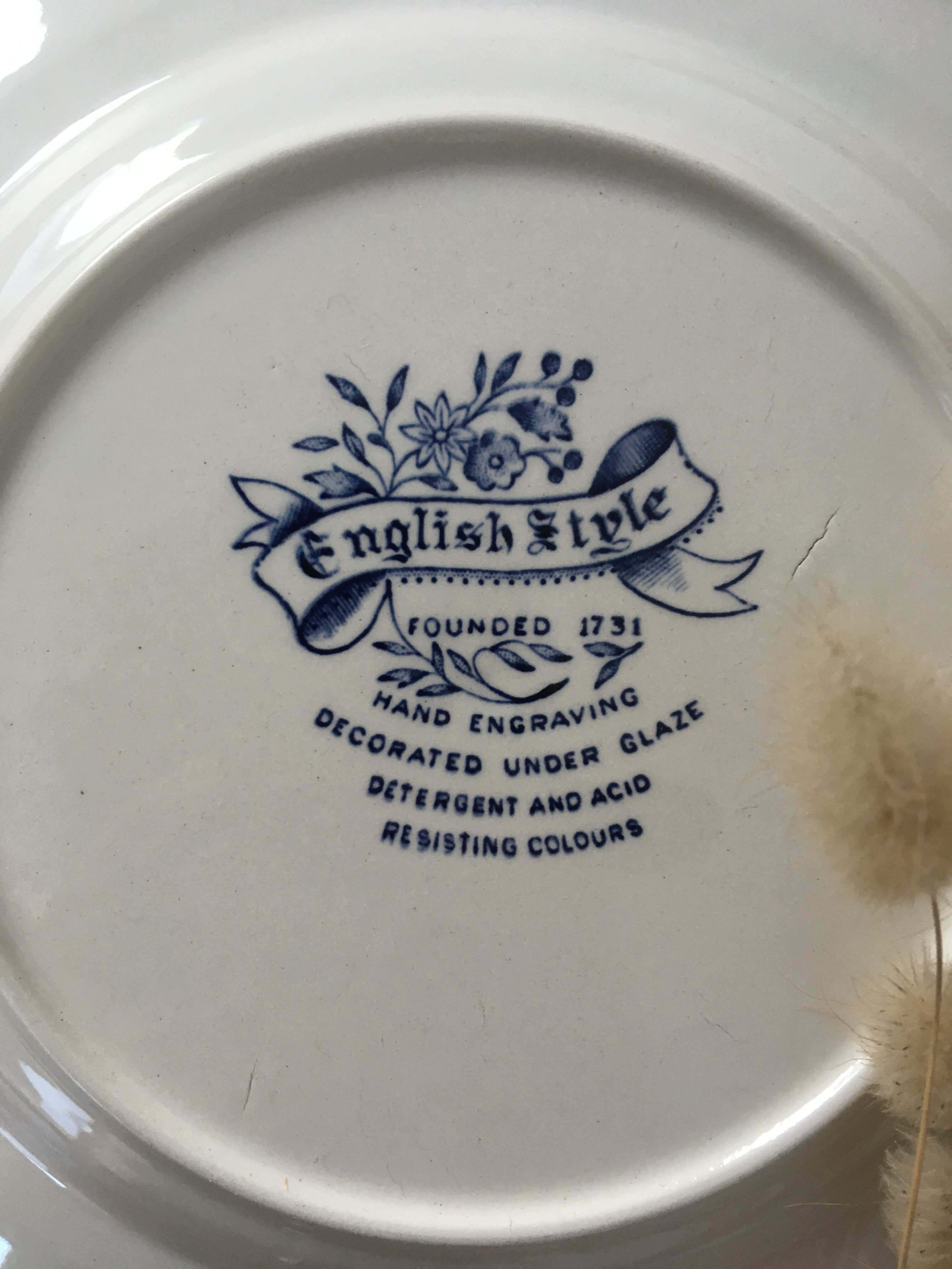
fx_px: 1063
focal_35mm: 29
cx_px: 476
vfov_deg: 61.7
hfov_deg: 48.2
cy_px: 634
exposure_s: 1/33
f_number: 2.2
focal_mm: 4.15
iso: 80
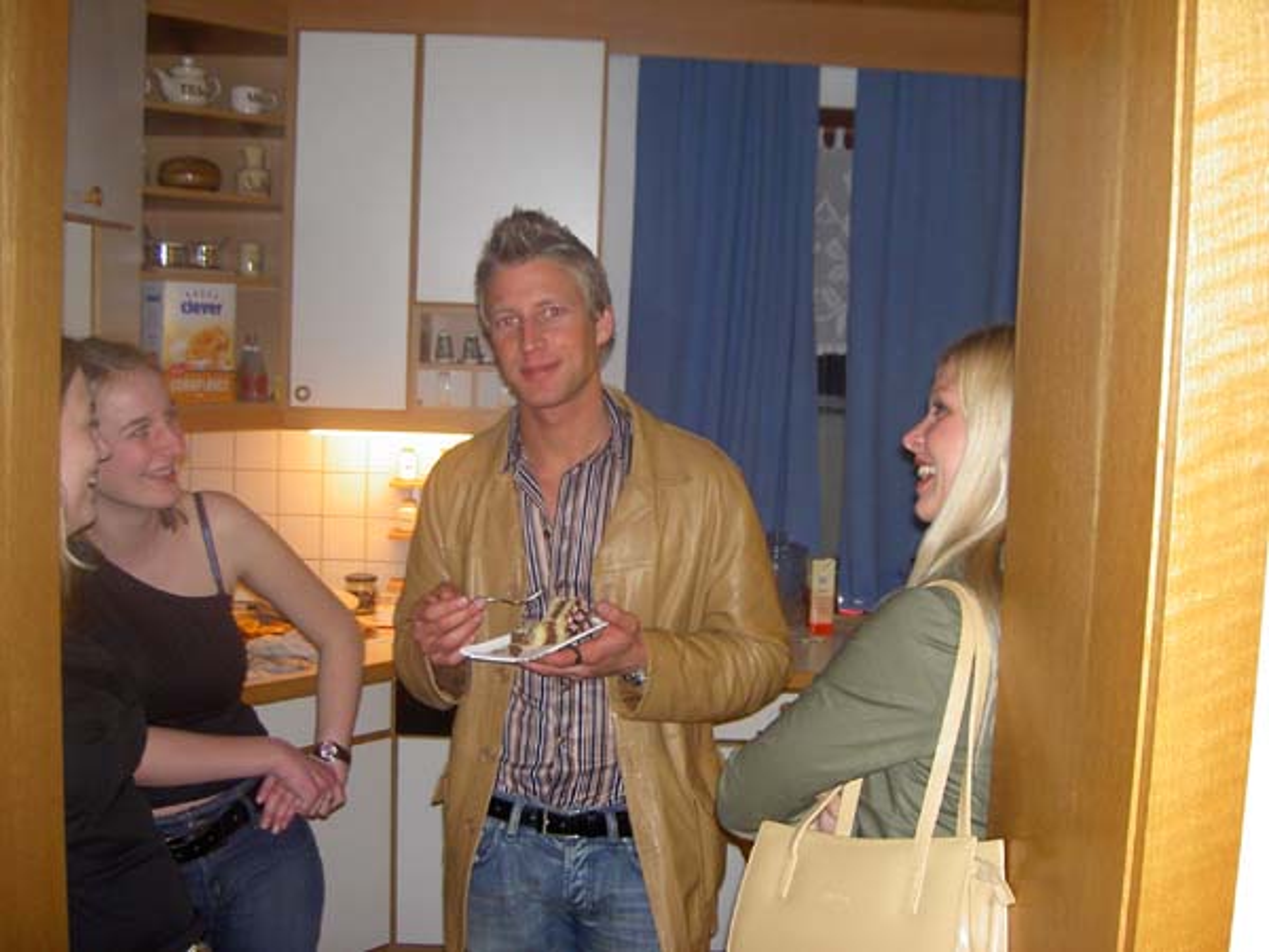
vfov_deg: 36.8
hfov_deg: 47.9
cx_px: 634
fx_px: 1430
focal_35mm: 39
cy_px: 476
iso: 100
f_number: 2.8
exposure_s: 1/59.5
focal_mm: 8
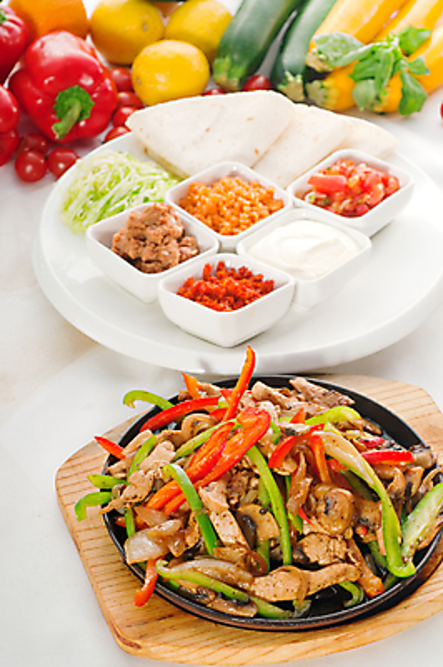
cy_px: 334
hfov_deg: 15.2
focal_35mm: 90
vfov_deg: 22.6
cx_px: 222
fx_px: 1664
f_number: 7.1
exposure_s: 1/200
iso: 200
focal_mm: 60
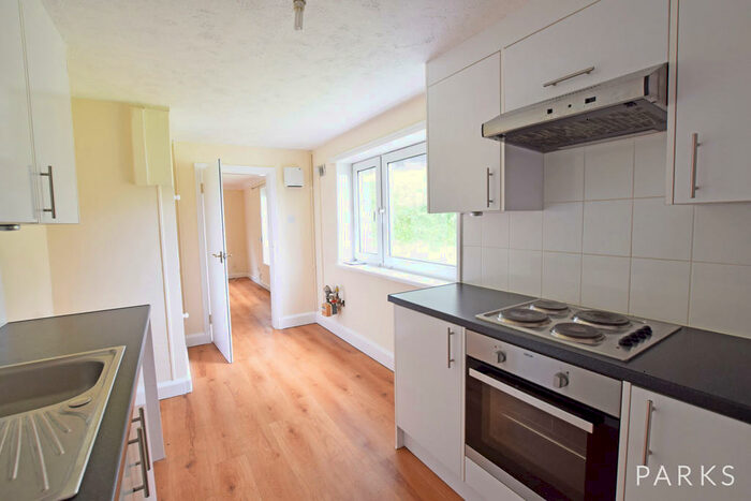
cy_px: 250
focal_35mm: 15
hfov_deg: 100.4
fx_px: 313
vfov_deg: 77.4
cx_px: 376
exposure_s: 1/10
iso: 640
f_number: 9
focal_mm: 10
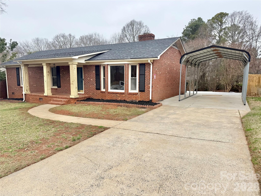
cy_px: 98
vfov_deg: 56.8
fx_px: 181
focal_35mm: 24
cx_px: 130
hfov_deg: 71.6
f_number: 1.78
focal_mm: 6.76
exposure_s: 1/1139
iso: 80
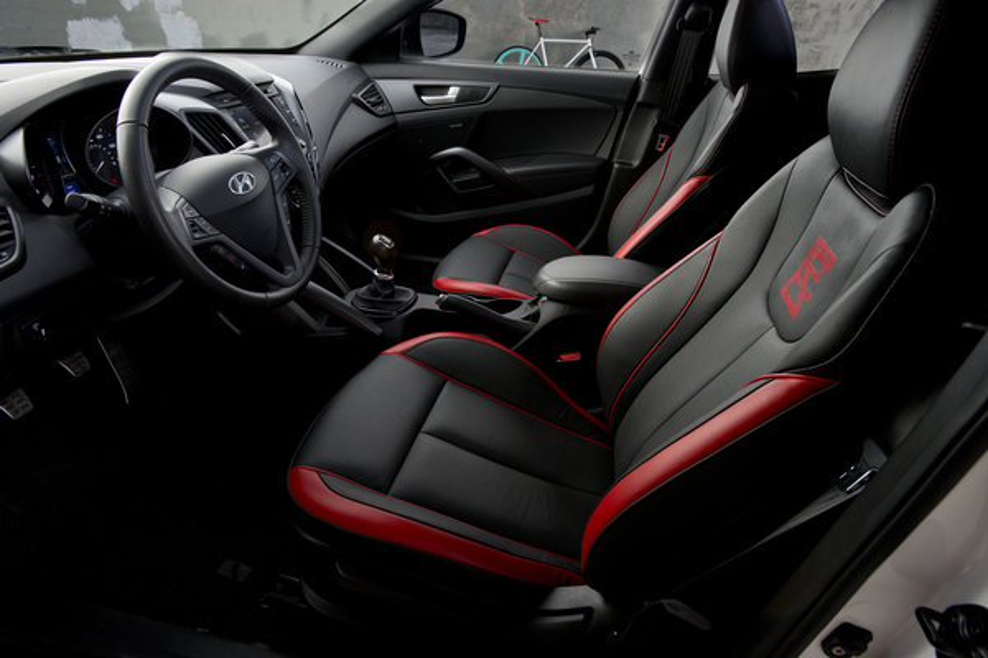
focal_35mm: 22
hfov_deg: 78.6
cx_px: 494
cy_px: 329
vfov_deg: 57.2
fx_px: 604
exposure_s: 1/6
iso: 200
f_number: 11
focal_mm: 22
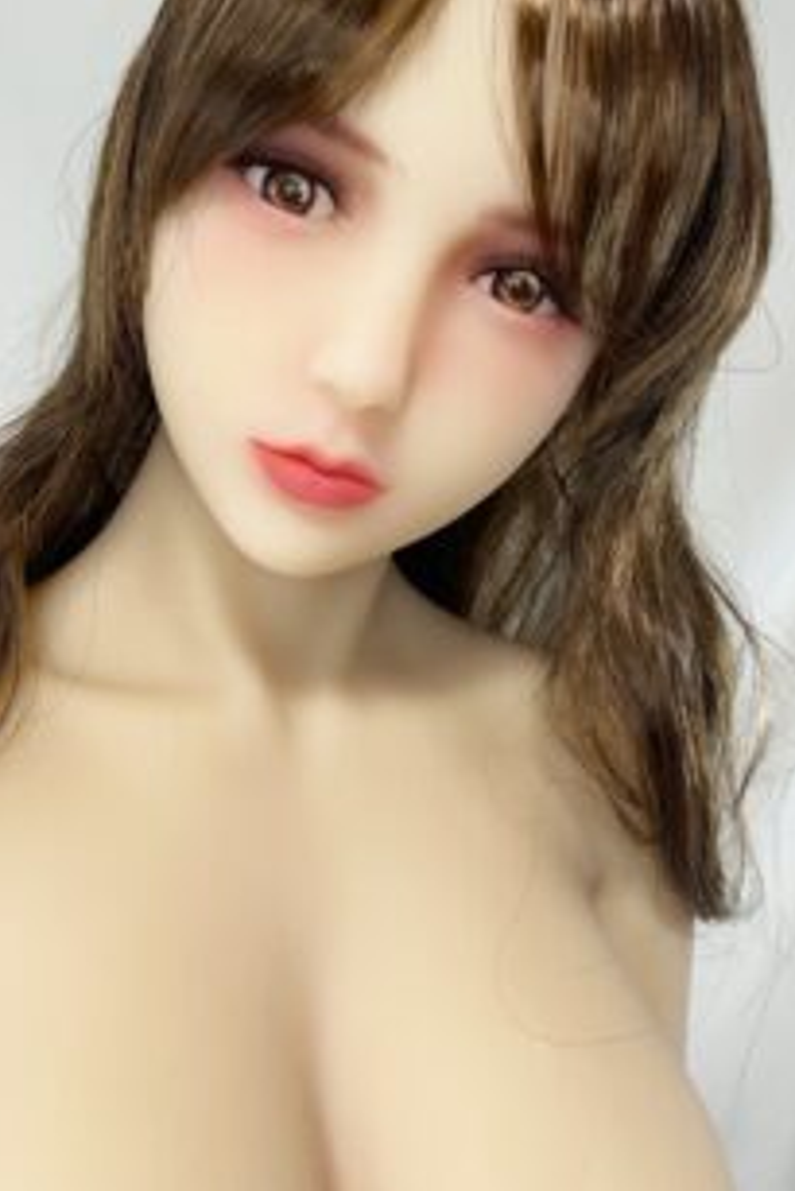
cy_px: 458
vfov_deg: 50.2
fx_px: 1257
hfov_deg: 35.0
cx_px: 341
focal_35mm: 38
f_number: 1.5
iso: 100
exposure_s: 1/121
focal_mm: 5.7
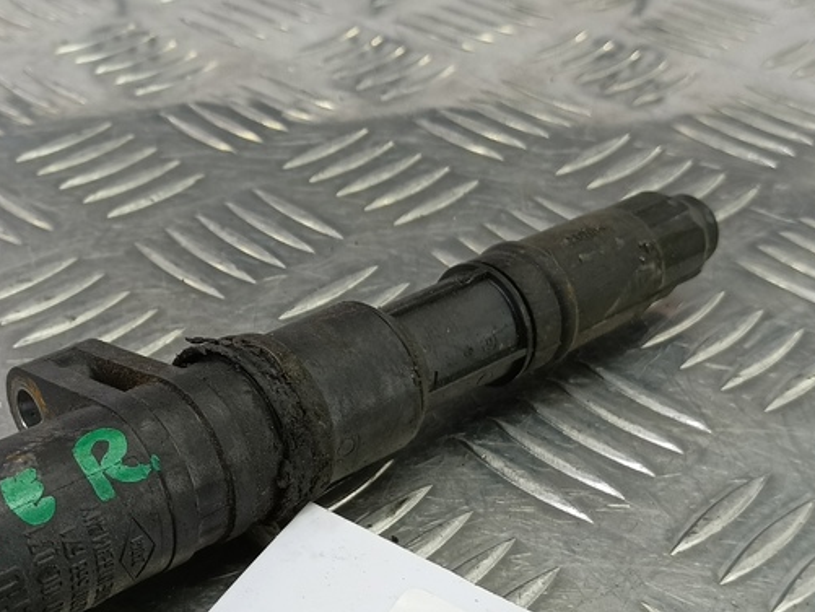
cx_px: 215
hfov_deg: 39.5
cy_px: 443
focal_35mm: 47
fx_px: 1107
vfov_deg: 30.5
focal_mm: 4.11
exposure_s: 1/50
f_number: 1.6
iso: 111
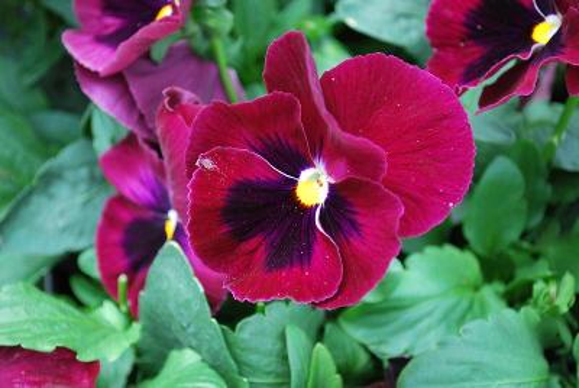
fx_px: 1111
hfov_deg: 29.2
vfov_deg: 19.8
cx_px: 290
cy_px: 194
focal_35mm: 69
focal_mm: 46
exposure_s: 1/60
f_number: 5.3
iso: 200
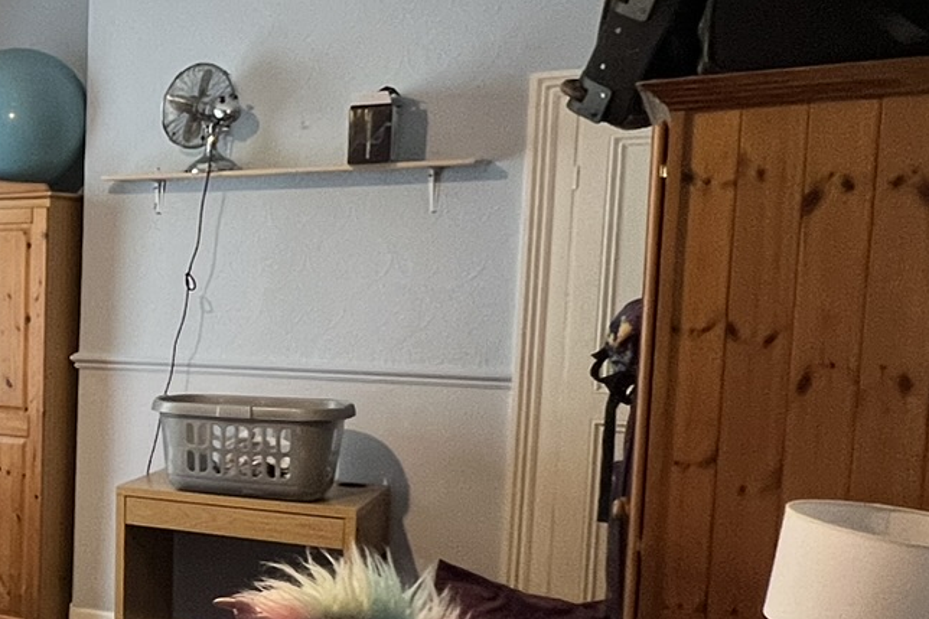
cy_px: 403
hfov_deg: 34.2
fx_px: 1109
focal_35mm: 43
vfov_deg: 31.0
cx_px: -244
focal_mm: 1.57
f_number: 1.8
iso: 400
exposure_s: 1/50
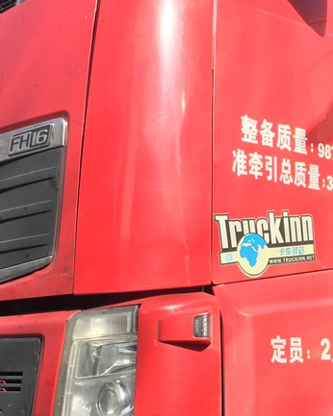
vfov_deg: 27.7
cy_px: 339
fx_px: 826
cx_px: 244
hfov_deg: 22.6
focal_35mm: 67
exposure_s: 1/618
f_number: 2.2
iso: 32
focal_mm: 4.15
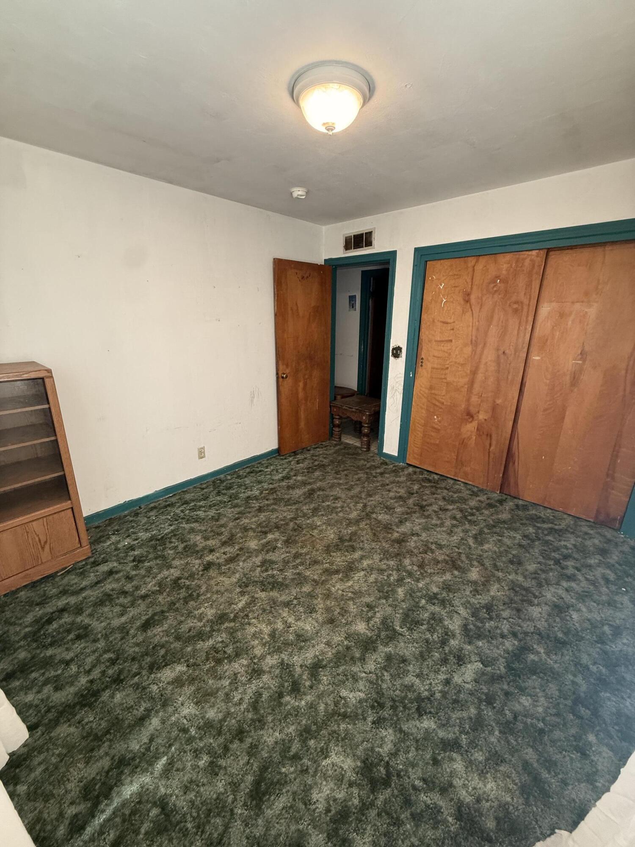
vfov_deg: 102.1
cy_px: 424
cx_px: 318
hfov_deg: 85.7
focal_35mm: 14
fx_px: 342
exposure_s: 1/60
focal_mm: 2.22
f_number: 2.2
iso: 250
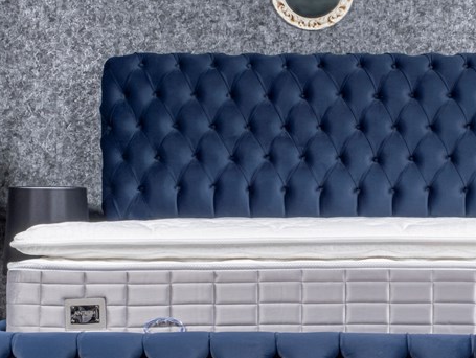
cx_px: 341
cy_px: 231
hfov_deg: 25.7
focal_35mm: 75
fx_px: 1032
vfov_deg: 19.6
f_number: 16
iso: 400
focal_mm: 24.9
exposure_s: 1/60
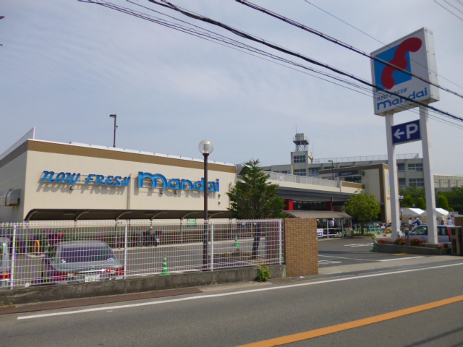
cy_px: 174
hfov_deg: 71.6
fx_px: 321
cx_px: 232
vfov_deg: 56.8
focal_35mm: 24
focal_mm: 4.3
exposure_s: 1/200
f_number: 9
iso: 100
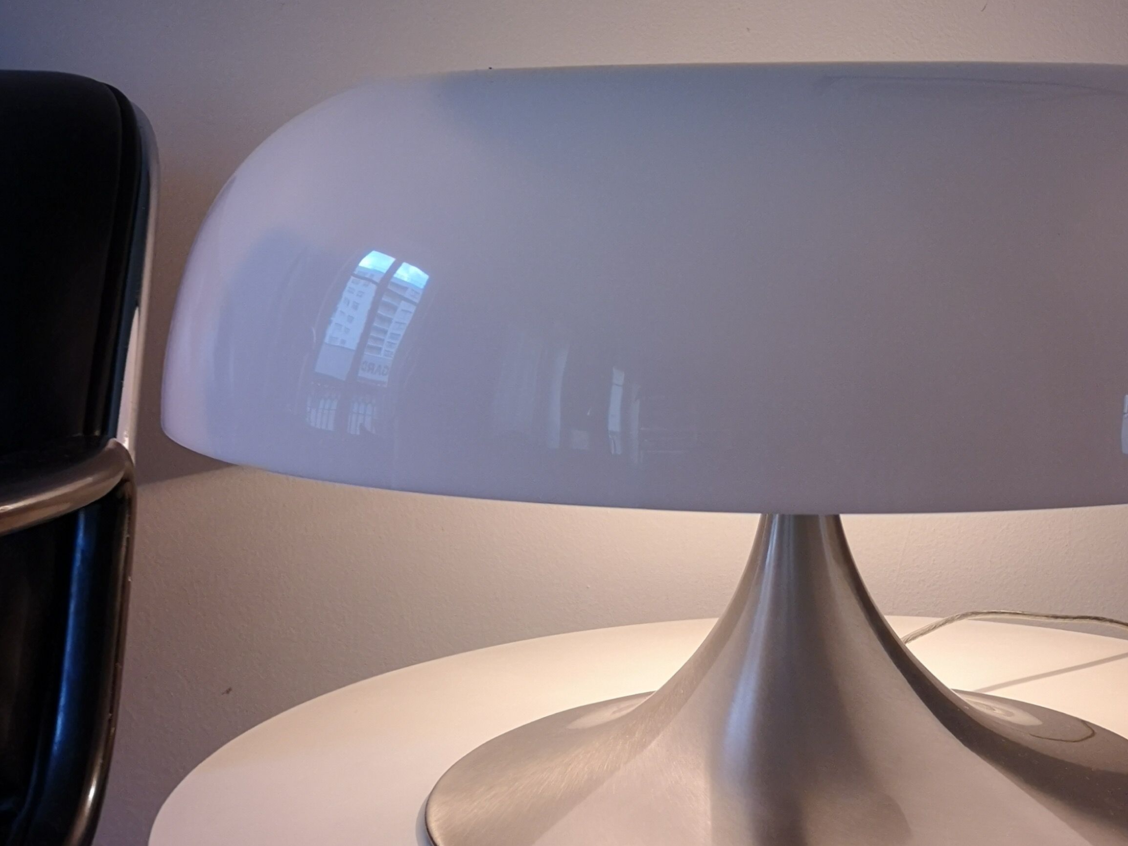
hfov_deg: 31.9
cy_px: 172
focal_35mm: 60
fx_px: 1955
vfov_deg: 24.0
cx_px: 752
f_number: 1.8
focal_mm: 3.95
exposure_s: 1/100
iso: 80
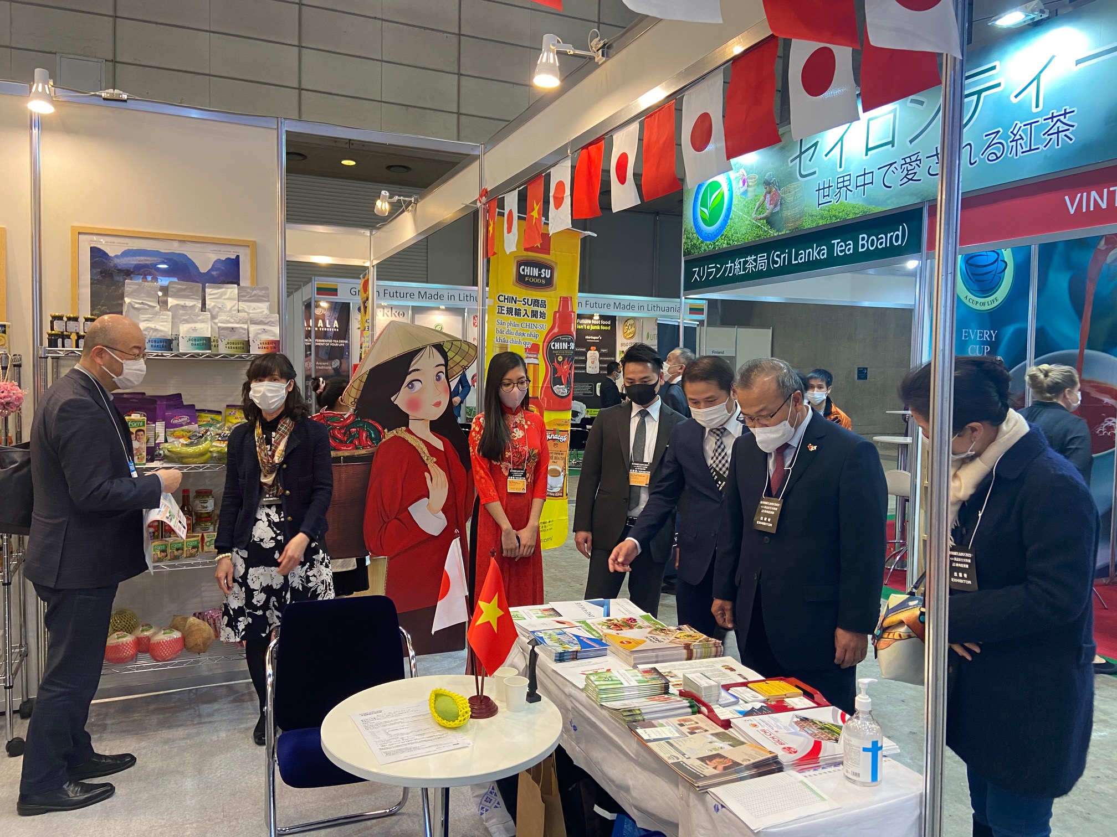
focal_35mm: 26
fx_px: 839
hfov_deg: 67.3
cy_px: 418
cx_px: 558
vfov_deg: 53.1
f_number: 1.8
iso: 80
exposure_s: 1/50
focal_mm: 4.25
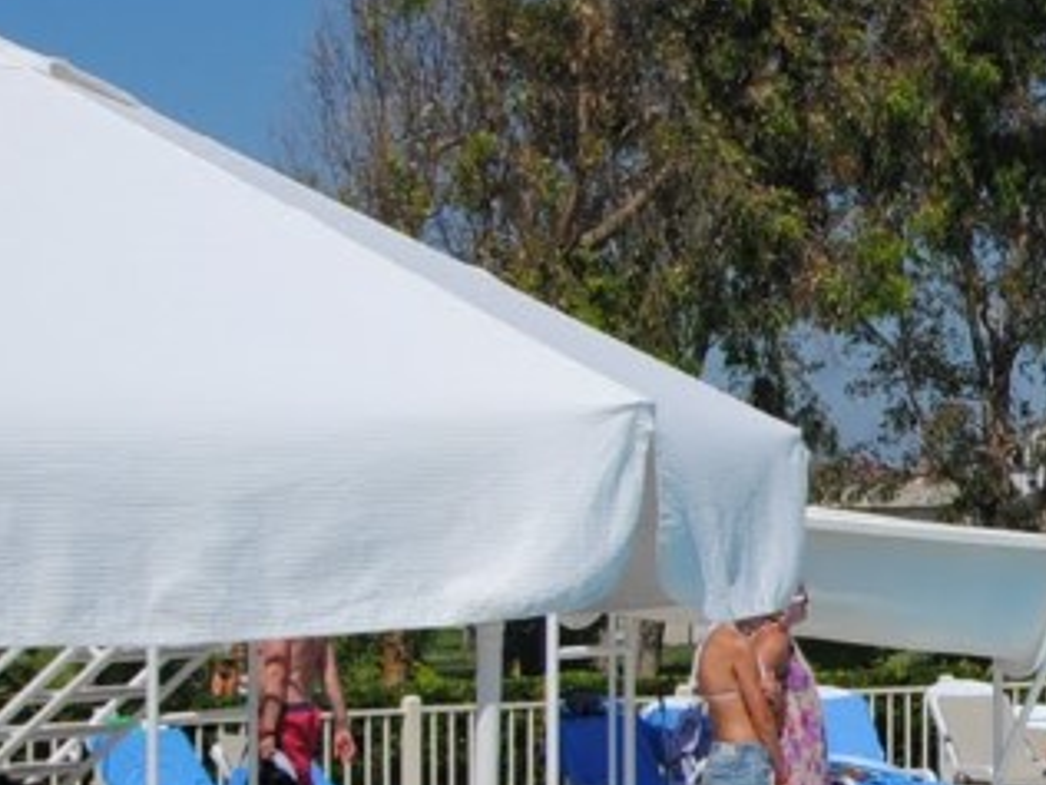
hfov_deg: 14.5
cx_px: 1600
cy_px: 503
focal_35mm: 126
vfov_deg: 11.8
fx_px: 3807
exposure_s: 1/400
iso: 100
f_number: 10
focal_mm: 24
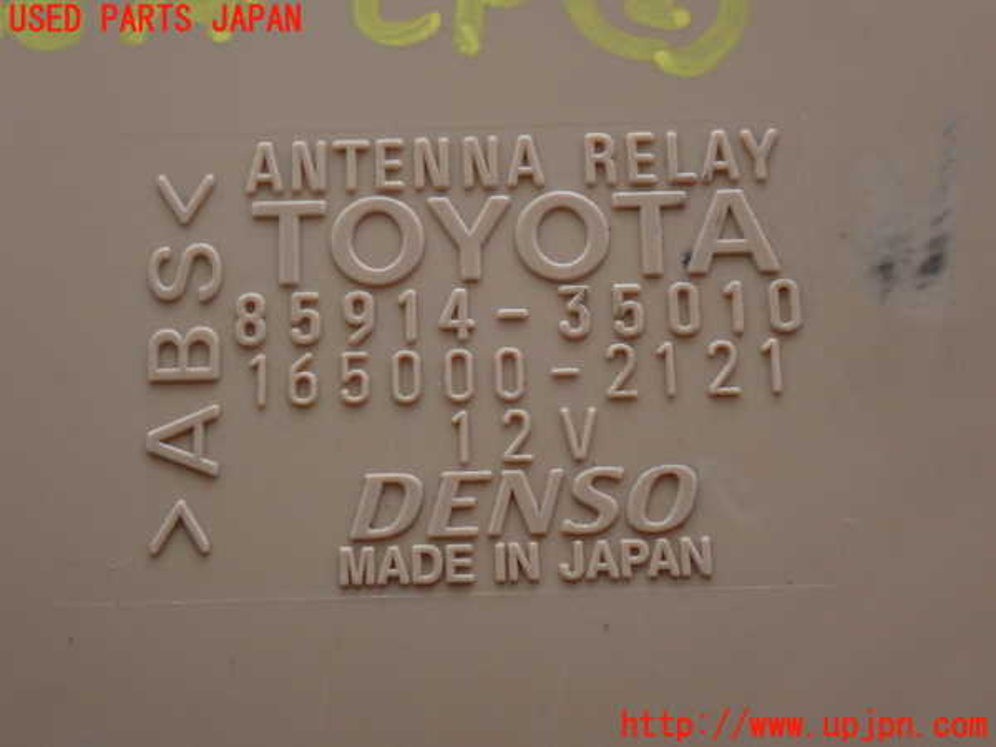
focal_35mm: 62
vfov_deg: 23.7
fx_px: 1784
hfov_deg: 31.2
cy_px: 374
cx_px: 498
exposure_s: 1/15
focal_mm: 11.09
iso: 800
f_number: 3.6
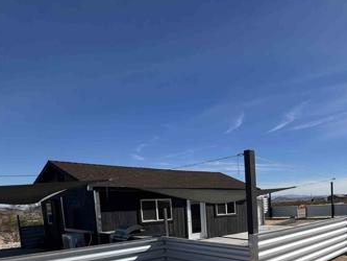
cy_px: 222
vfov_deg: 50.3
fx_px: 251
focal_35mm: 25
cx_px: 327
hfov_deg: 57.1
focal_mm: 1.57
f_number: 1.8
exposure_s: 1/3922
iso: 40
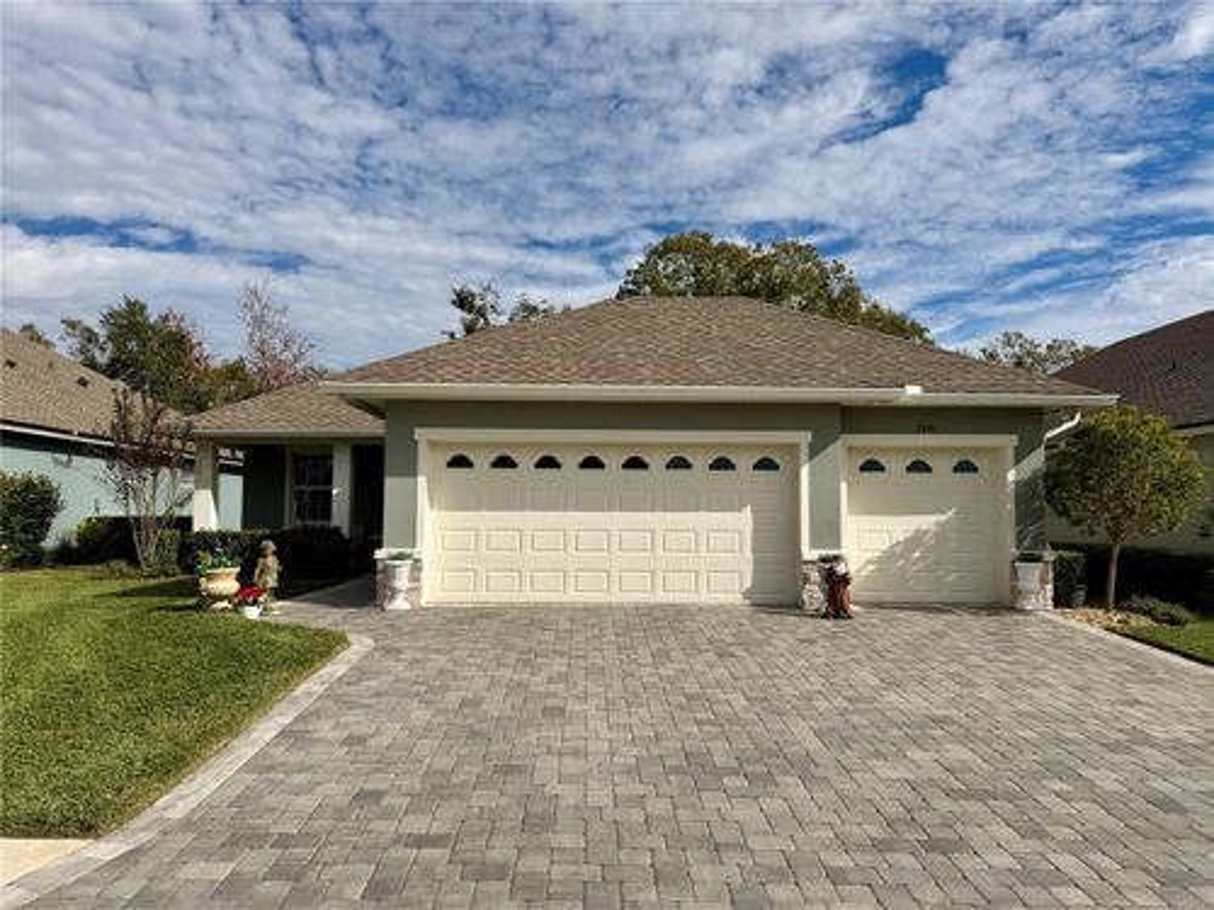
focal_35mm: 24
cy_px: 455
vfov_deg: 56.8
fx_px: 842
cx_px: 607
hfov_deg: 71.6
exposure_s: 1/9091
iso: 80
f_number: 1.78
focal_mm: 6.76
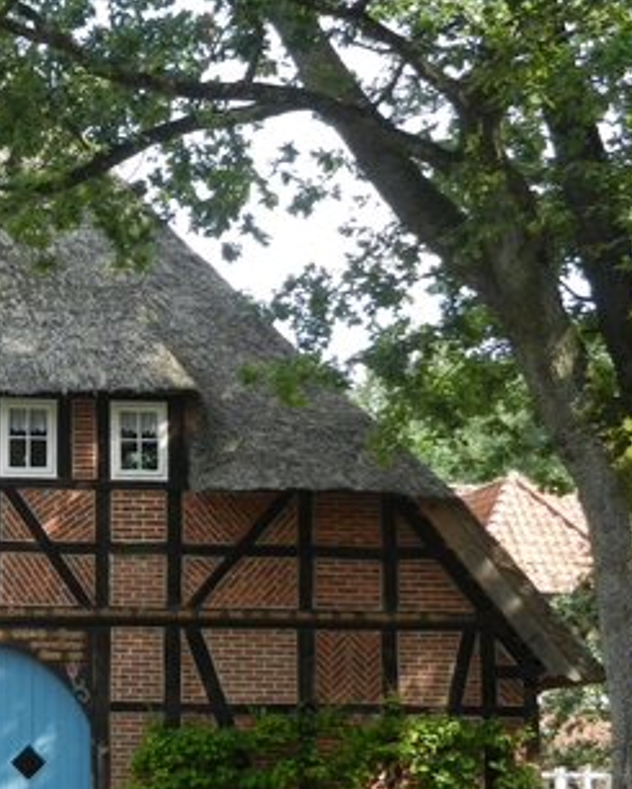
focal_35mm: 86
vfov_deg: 22.2
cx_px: -3
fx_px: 2010
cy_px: 451
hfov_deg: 17.4
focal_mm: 8.2
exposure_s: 1/200
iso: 160
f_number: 4.2
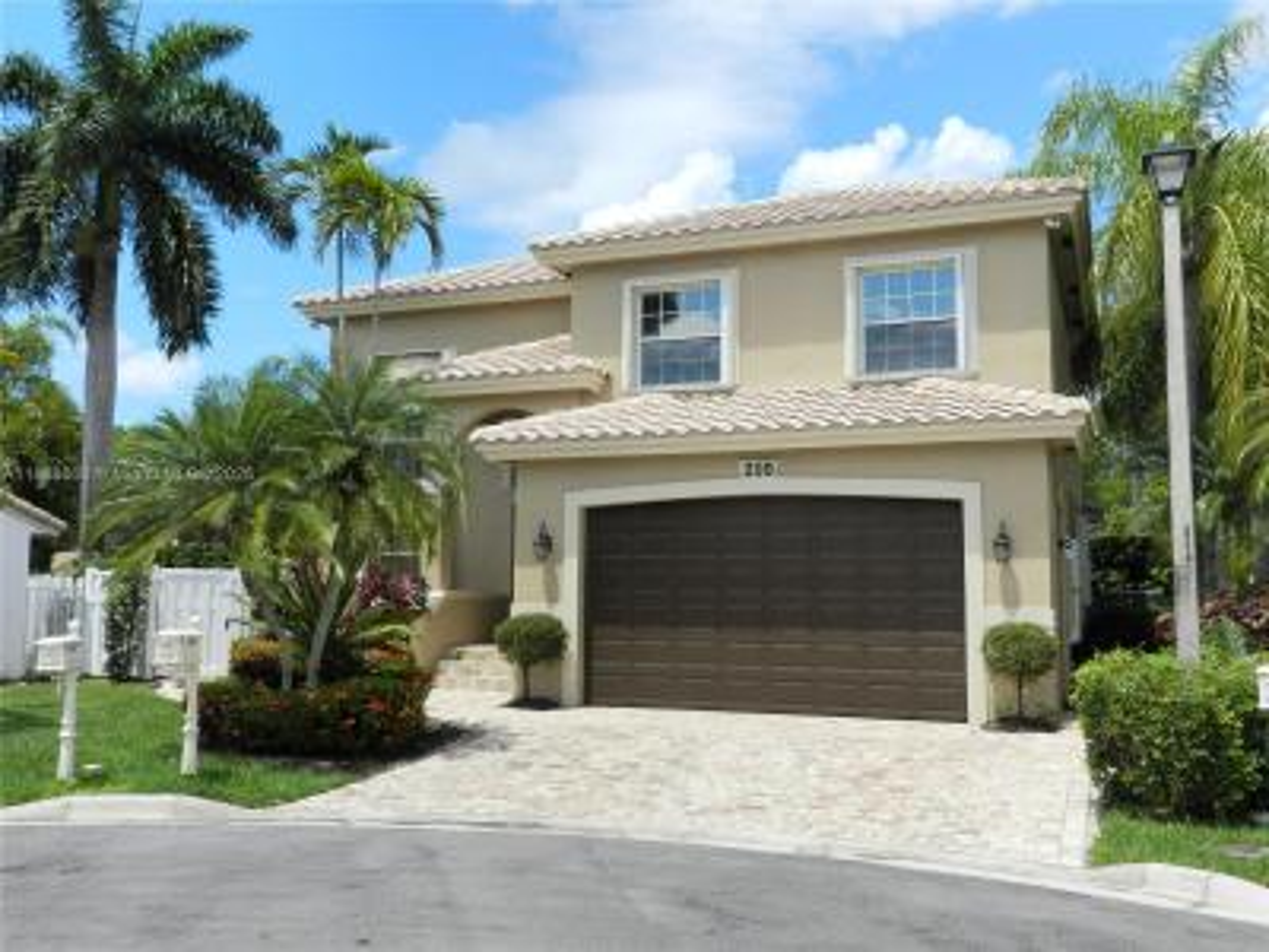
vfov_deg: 44.2
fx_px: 1173
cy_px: 476
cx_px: 634
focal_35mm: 32
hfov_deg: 56.8
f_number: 3.7
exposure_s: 1/1500
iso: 160
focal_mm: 5.6
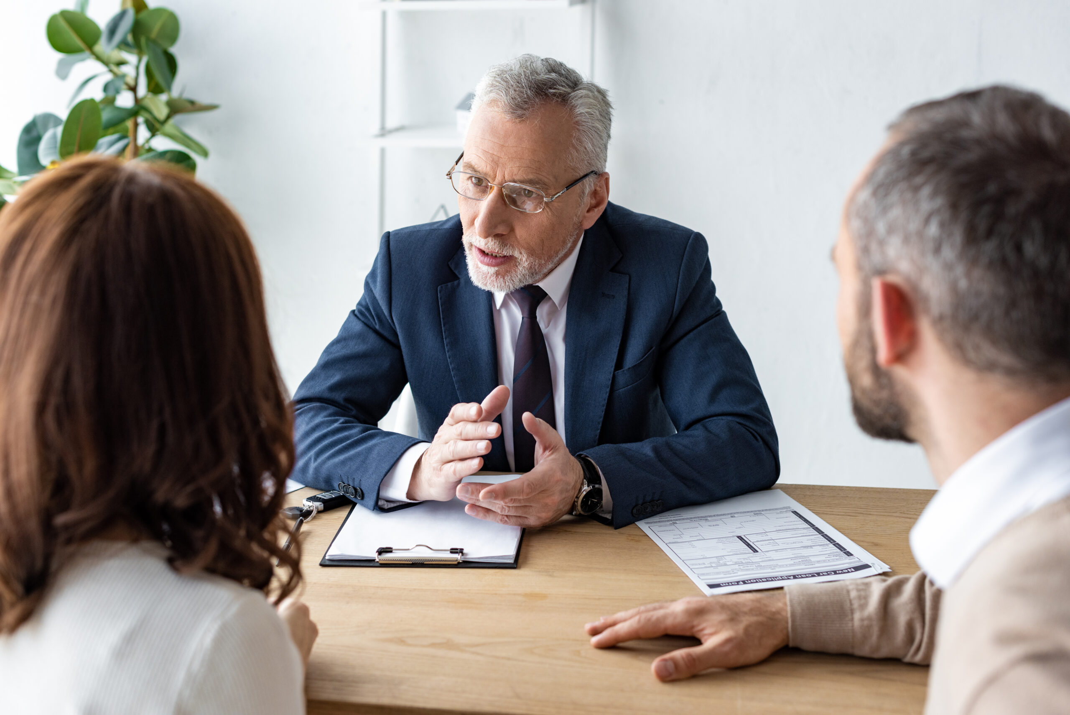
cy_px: 358
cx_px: 535
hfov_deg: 39.6
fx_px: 1487
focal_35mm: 50
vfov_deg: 27.0
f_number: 4
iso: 320
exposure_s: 1/200
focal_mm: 50
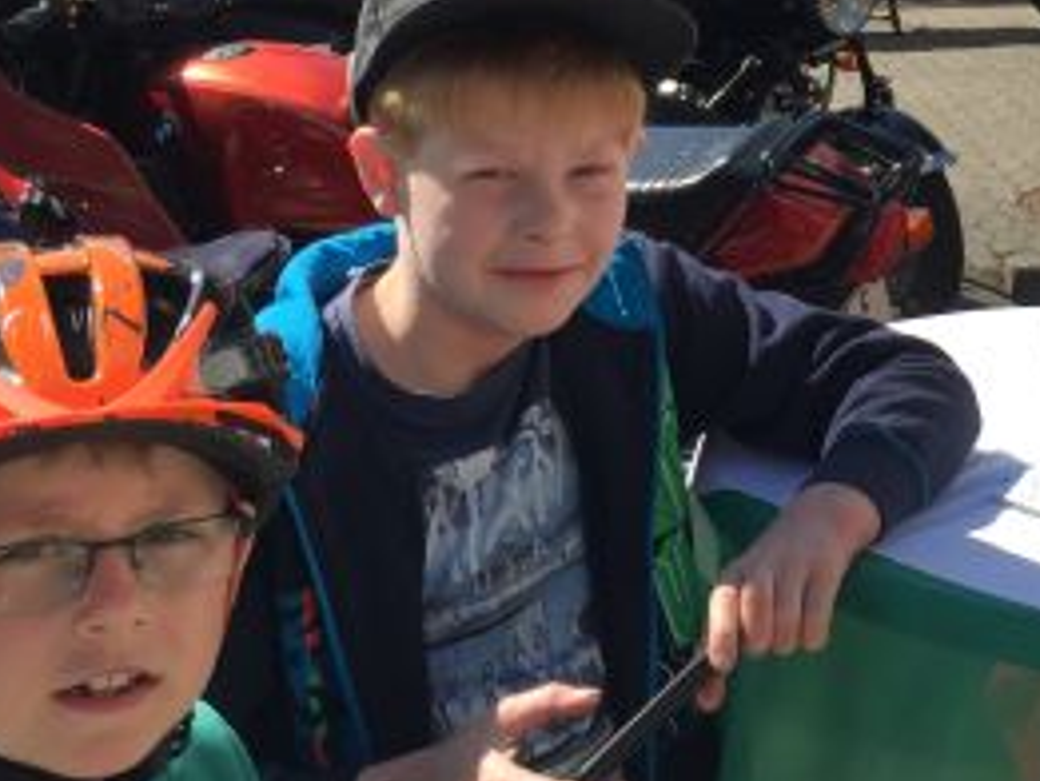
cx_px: 932
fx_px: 2134
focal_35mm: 71
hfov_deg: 26.5
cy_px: -4
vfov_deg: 20.1
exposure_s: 1/1464
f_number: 2.2
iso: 32
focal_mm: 4.15
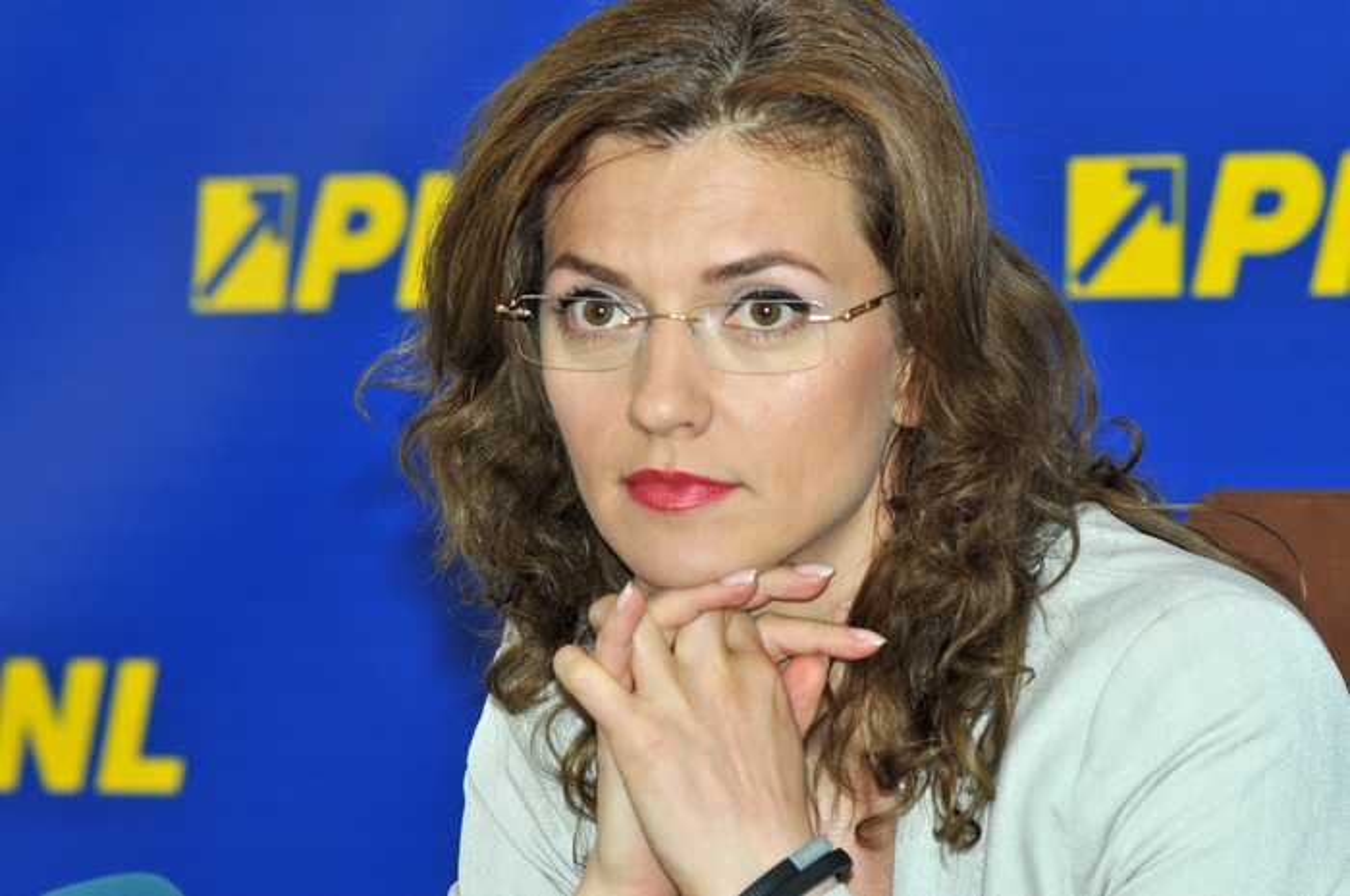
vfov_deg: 4.6
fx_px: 11237
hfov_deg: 6.9
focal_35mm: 300
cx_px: 675
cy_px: 448
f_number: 8
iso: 640
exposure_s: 1/125
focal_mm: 200
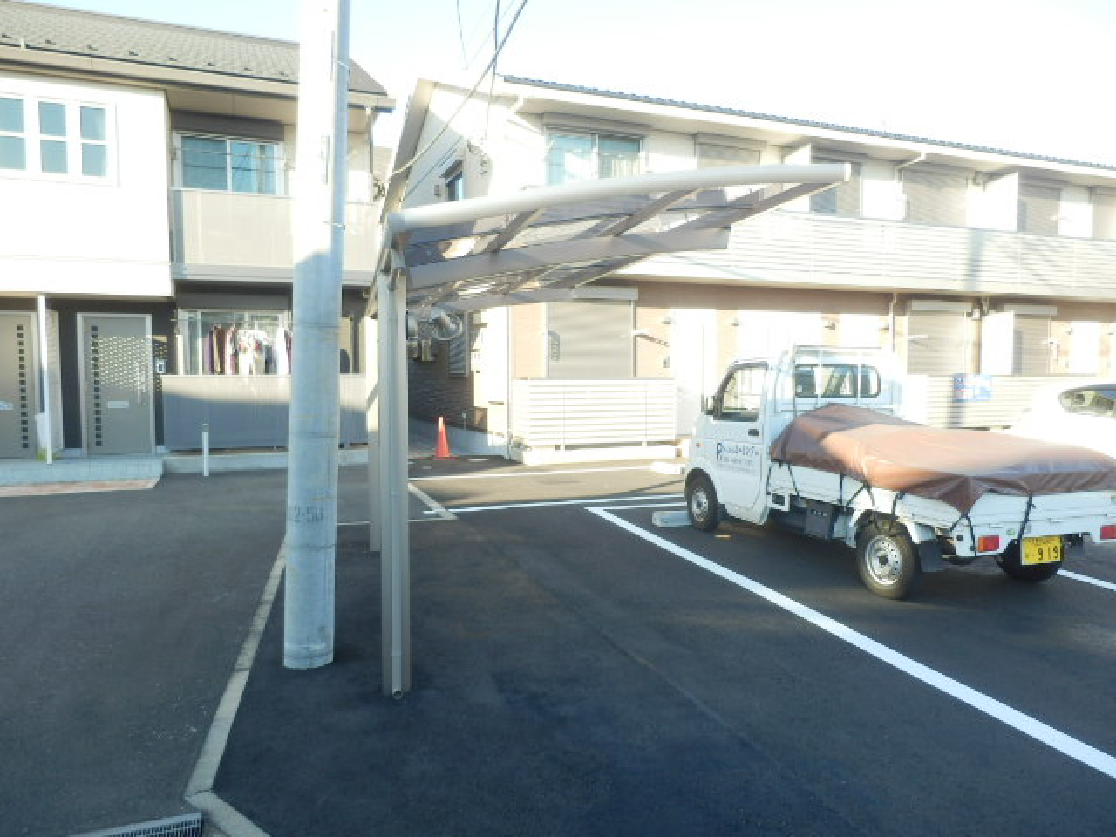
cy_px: 418
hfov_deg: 71.6
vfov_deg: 56.8
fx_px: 774
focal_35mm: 24
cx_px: 558
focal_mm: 4.2
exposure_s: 1/125
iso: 80
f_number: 3
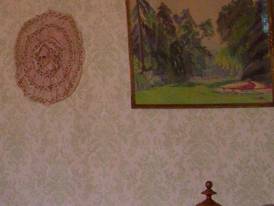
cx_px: -144
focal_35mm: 134
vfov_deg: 11.1
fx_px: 1060
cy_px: 79
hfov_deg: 13.8
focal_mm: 7.8
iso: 400
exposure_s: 1/52.2
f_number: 2.8
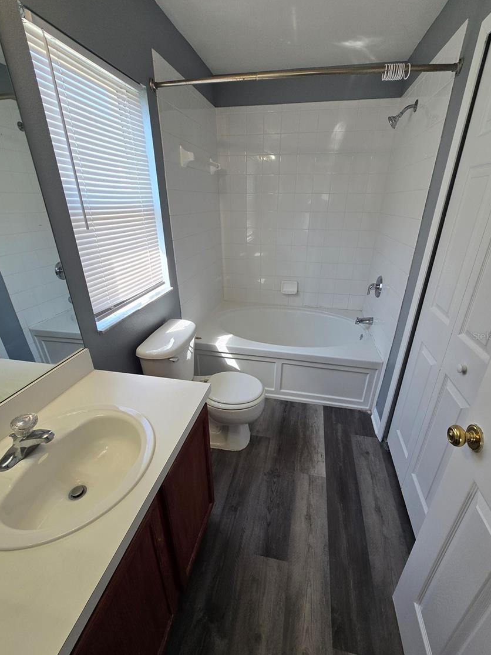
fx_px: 265
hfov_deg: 85.7
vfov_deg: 102.0
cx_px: 250
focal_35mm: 14
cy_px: 336
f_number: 2.2
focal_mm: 2.2
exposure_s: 1/120
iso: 64
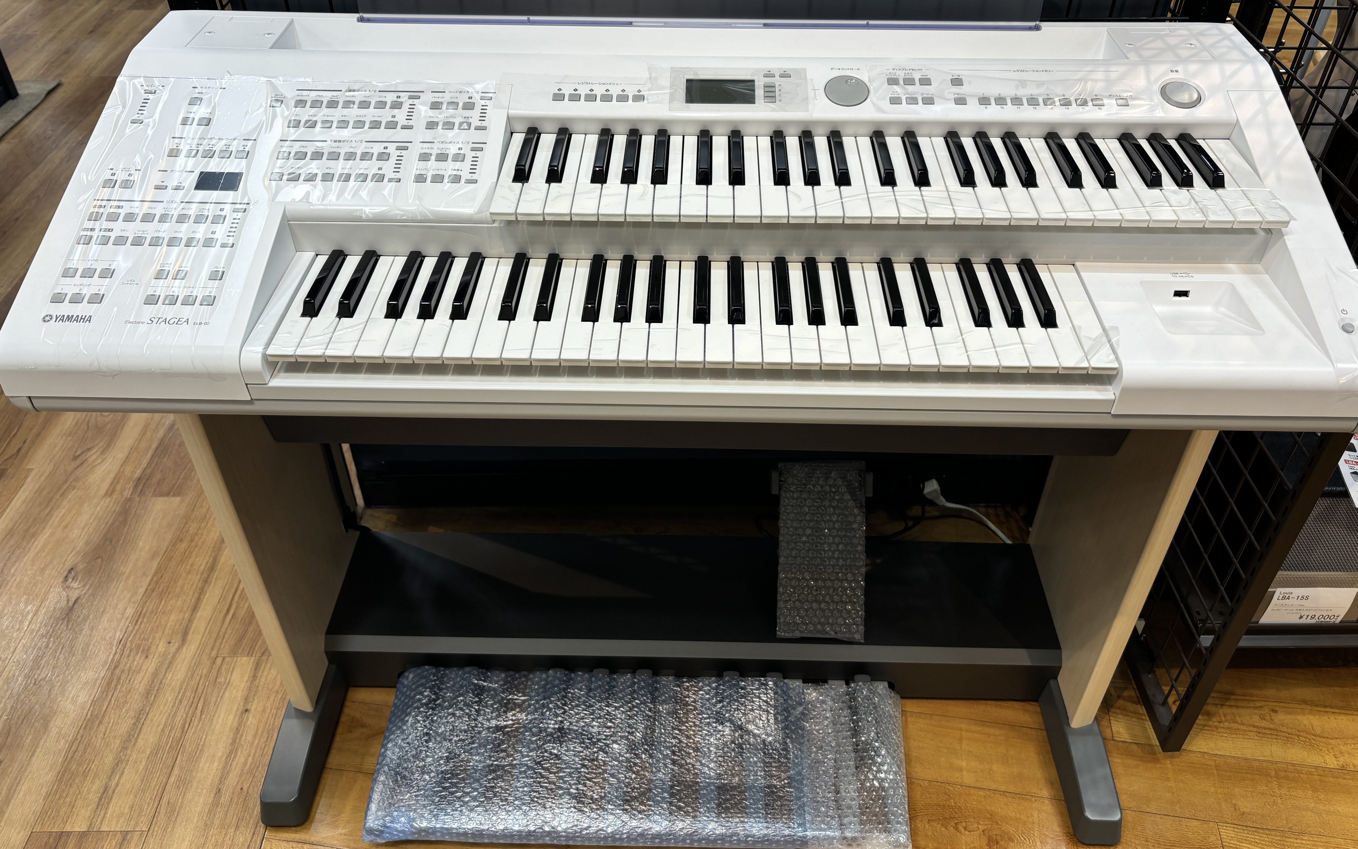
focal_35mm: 28
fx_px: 1036
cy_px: 341
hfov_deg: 66.5
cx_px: 689
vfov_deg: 44.3
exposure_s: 1/100
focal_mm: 5.96
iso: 32
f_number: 1.6
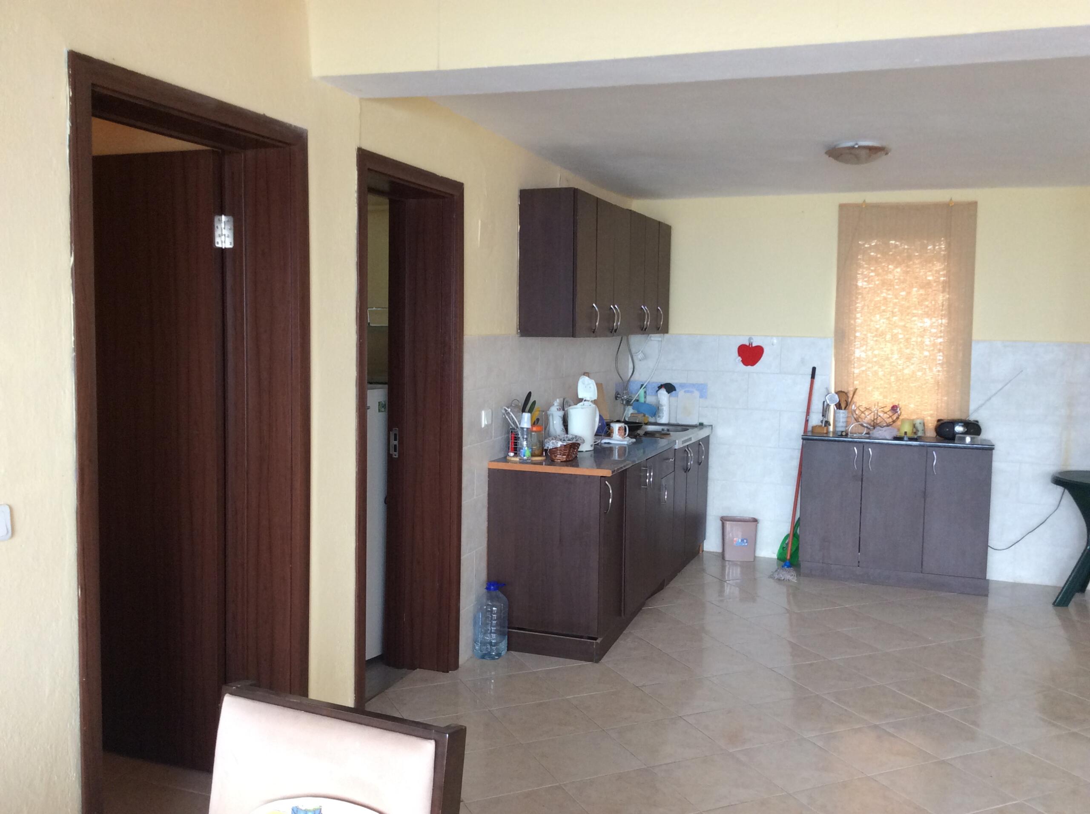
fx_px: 1006
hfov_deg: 56.9
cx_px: 545
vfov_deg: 44.1
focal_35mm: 32
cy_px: 407
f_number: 2.4
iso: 64
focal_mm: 3.3
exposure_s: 1/25
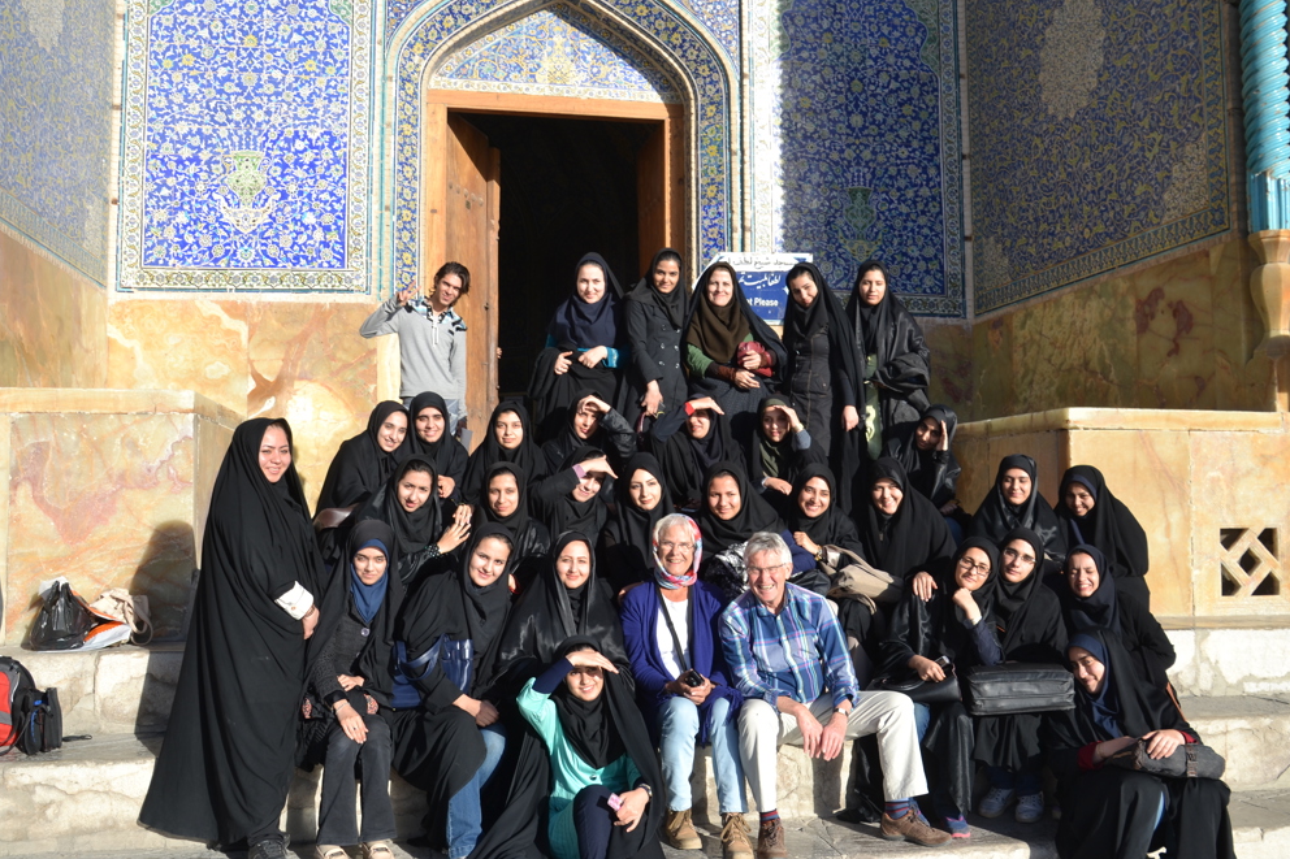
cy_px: 418
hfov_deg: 57.9
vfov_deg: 40.5
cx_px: 658
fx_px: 1165
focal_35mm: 33
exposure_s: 1/250
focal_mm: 21
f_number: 8
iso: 100
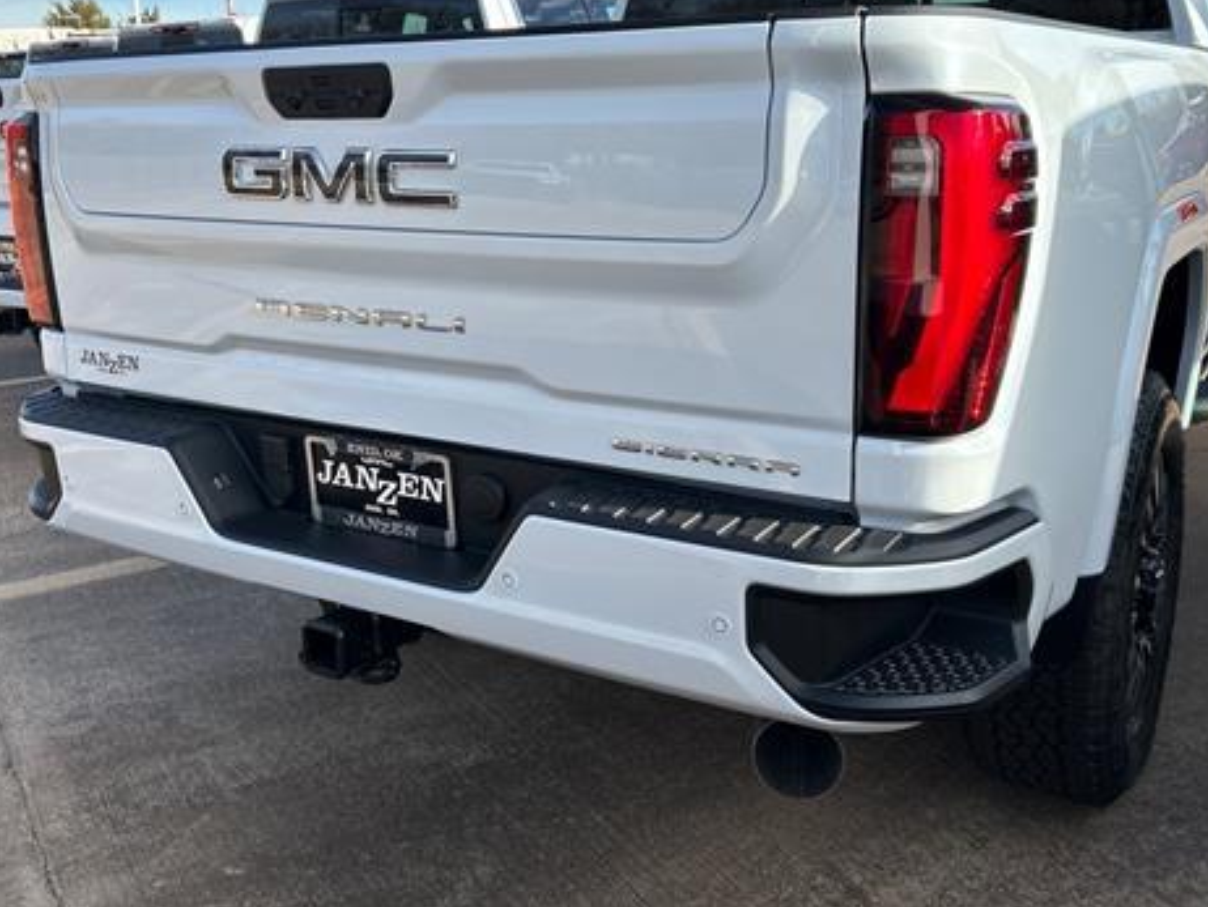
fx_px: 1257
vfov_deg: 39.5
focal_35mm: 36
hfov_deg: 51.2
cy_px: 348
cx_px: 528
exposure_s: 1/2083
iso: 50
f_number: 1.5
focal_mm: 5.7
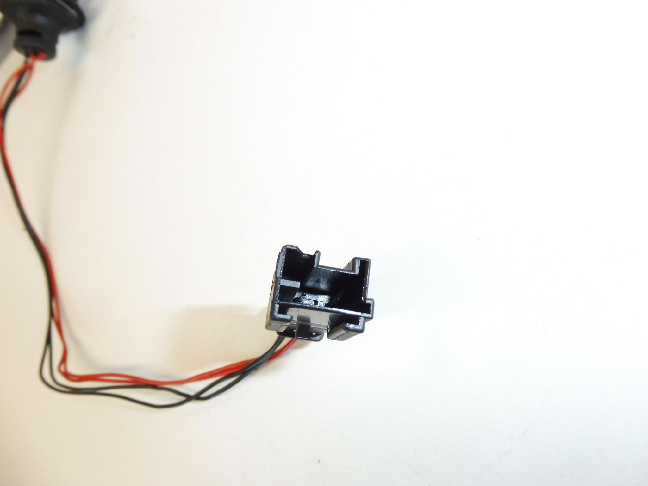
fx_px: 468
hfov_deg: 69.4
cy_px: 243
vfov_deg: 54.9
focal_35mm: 25
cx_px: 324
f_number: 4
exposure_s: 1/100
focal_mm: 4.4
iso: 200
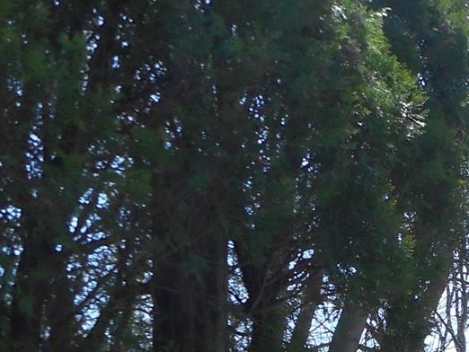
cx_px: 783
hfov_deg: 17.2
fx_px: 1328
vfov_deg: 14.2
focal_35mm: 98
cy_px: 522
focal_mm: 4.5
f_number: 3.7
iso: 80
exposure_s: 1/250
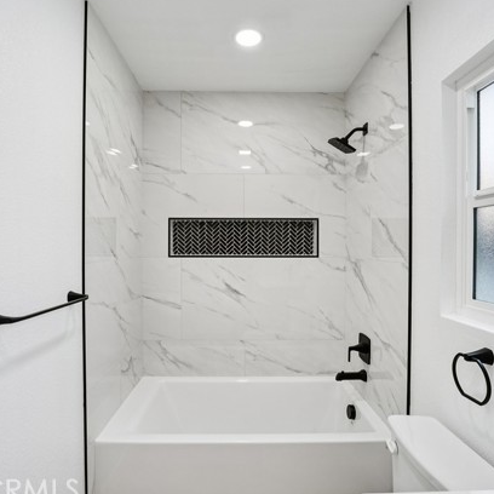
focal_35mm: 20
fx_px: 323
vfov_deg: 74.8
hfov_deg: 74.8
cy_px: 249
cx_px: 246
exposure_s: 1/50
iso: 400
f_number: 8
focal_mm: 15
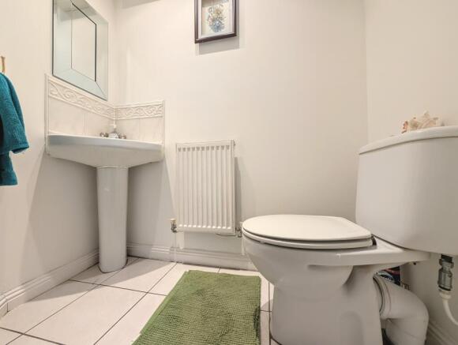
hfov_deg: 110.4
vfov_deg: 94.7
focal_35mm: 12
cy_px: 172
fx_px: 159
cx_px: 229
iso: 68
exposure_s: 1/33.3
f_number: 1.7
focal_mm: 2.02
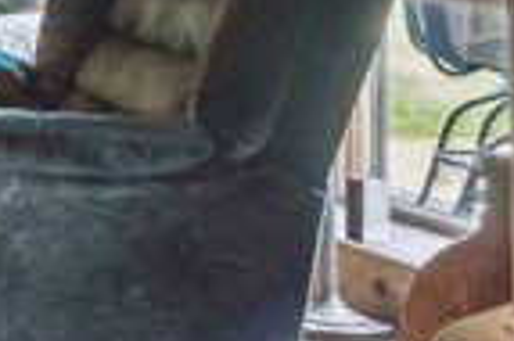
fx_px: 1626
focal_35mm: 114
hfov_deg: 12.5
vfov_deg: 11.7
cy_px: -95
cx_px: -830
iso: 50
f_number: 11
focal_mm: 15
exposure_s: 1
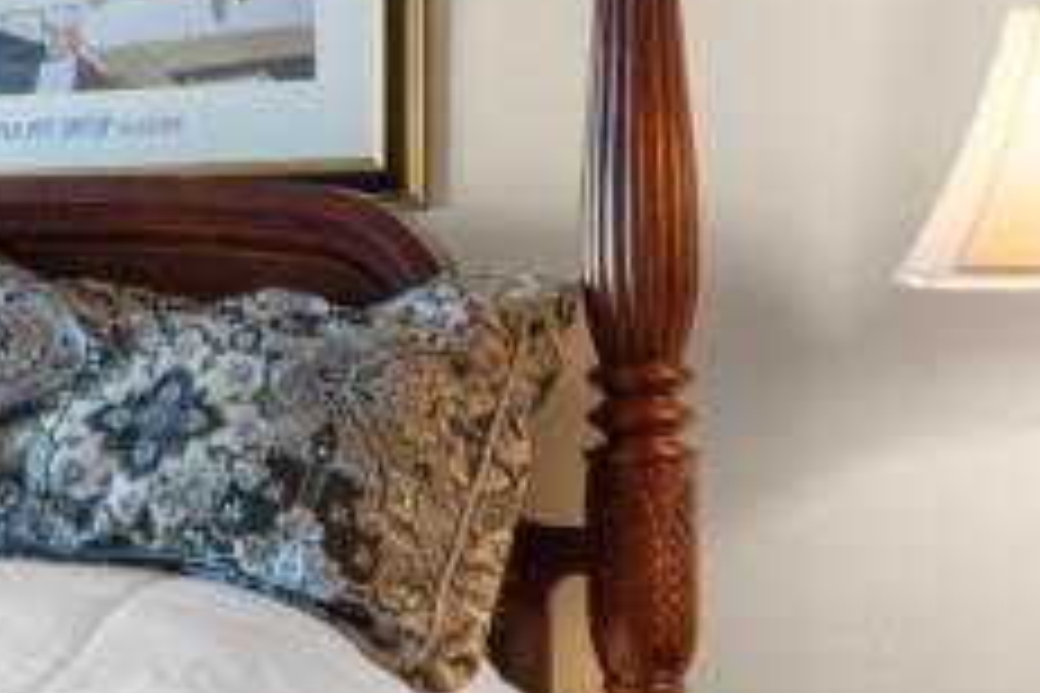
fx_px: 3033
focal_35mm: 105
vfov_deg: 13.0
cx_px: -783
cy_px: 346
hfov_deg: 16.5
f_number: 4.5
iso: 100
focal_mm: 10
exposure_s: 1/8
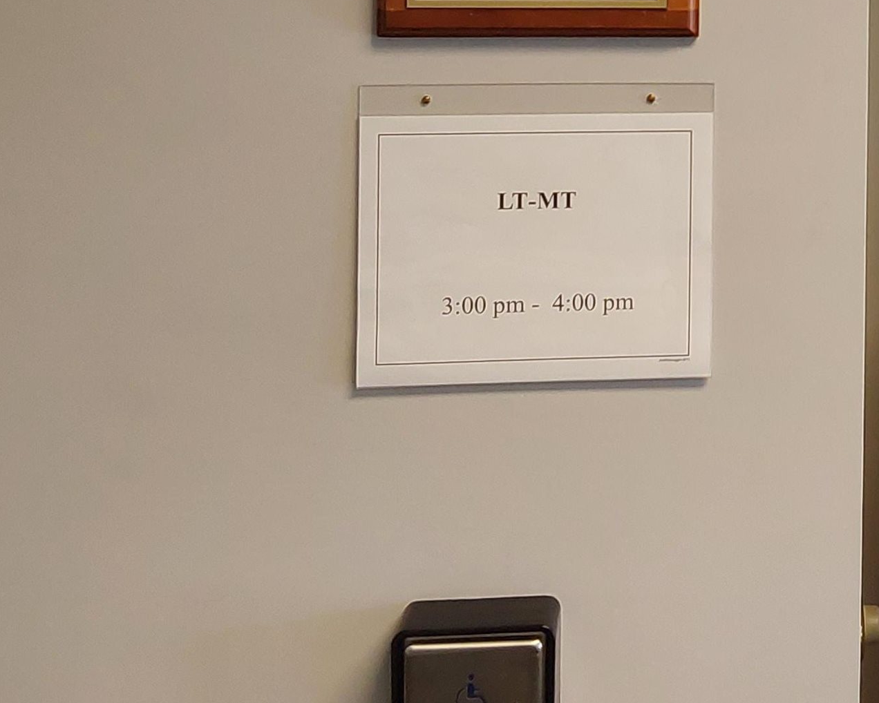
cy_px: -77
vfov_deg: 21.9
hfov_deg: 26.7
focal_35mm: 66
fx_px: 1717
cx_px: 936
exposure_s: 1/60
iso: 160
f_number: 1.9
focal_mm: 2.91
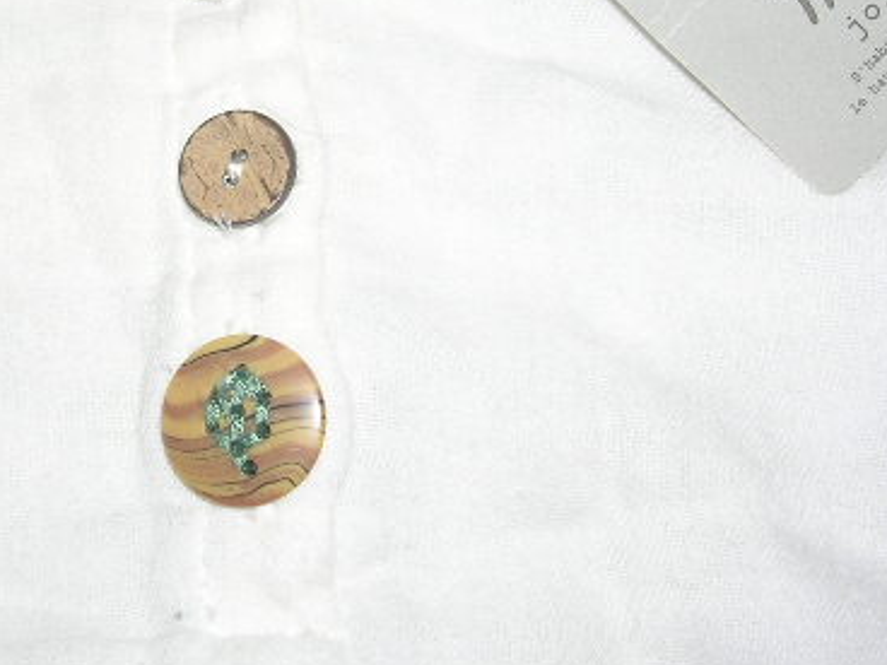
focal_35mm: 66
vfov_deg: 22.0
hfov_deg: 29.2
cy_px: 159
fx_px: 1691
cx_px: 299
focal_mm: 5.8
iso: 50
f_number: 2.8
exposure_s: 1/60.1
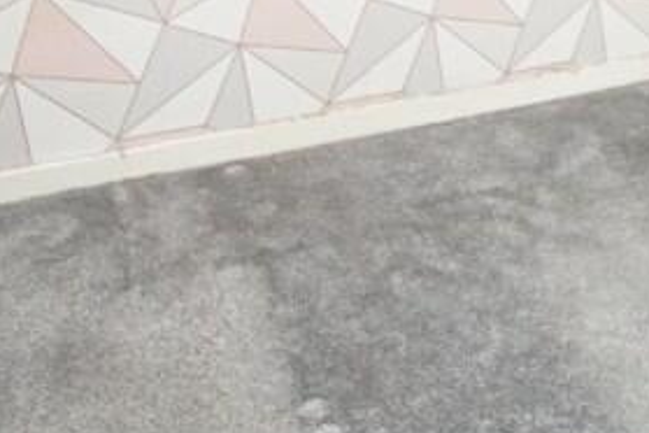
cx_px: 589
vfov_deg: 20.6
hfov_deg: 34.2
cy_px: -234
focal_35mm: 55
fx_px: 991
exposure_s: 1/160
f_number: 3.5
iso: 2500
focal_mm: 10
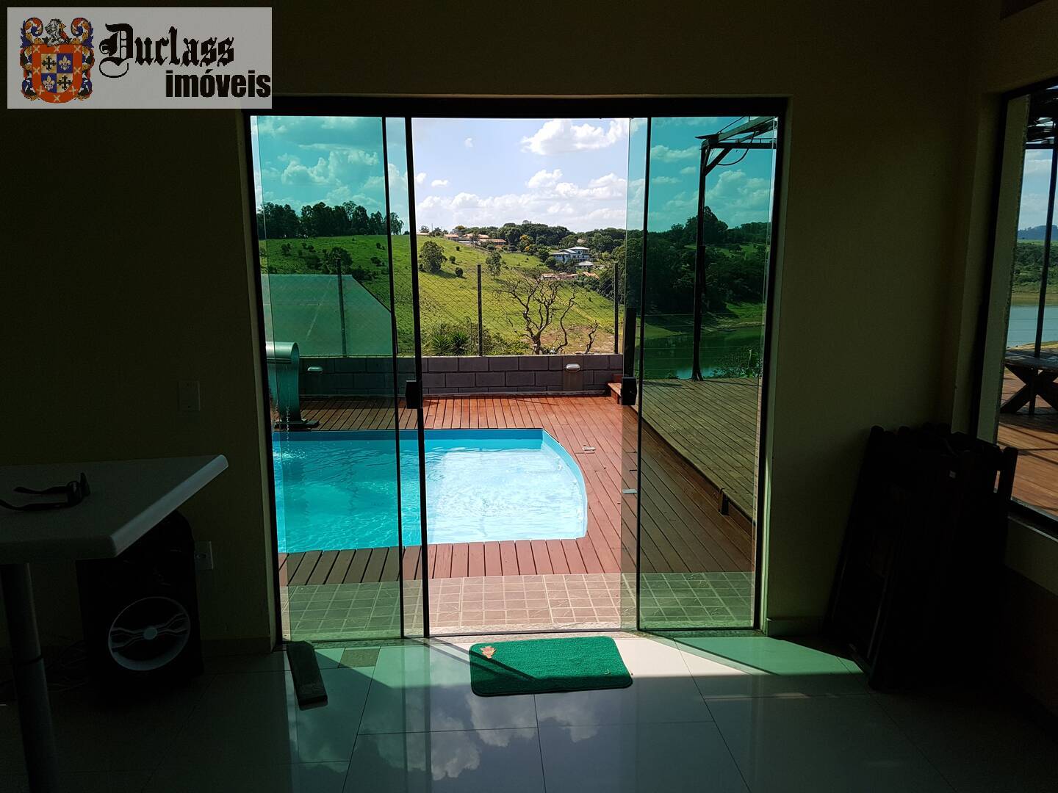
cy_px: 396
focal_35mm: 26
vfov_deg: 53.1
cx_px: 529
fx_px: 795
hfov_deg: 67.3
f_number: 1.7
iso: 50
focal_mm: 4.2
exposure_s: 1/2584
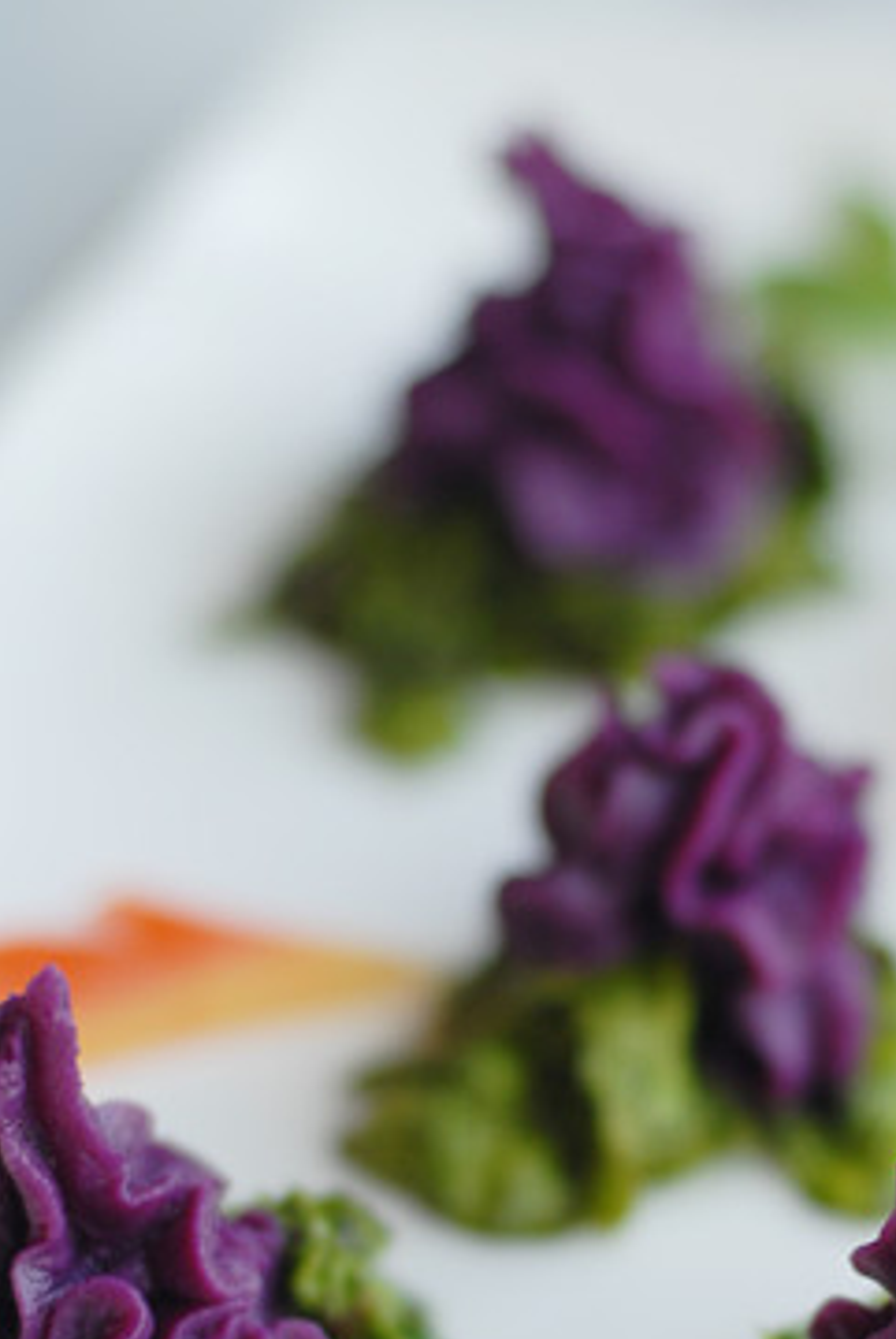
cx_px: 714
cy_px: 1179
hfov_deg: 9.8
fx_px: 5211
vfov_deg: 14.5
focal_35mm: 140
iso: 100
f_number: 2.5
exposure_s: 1/250
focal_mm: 50
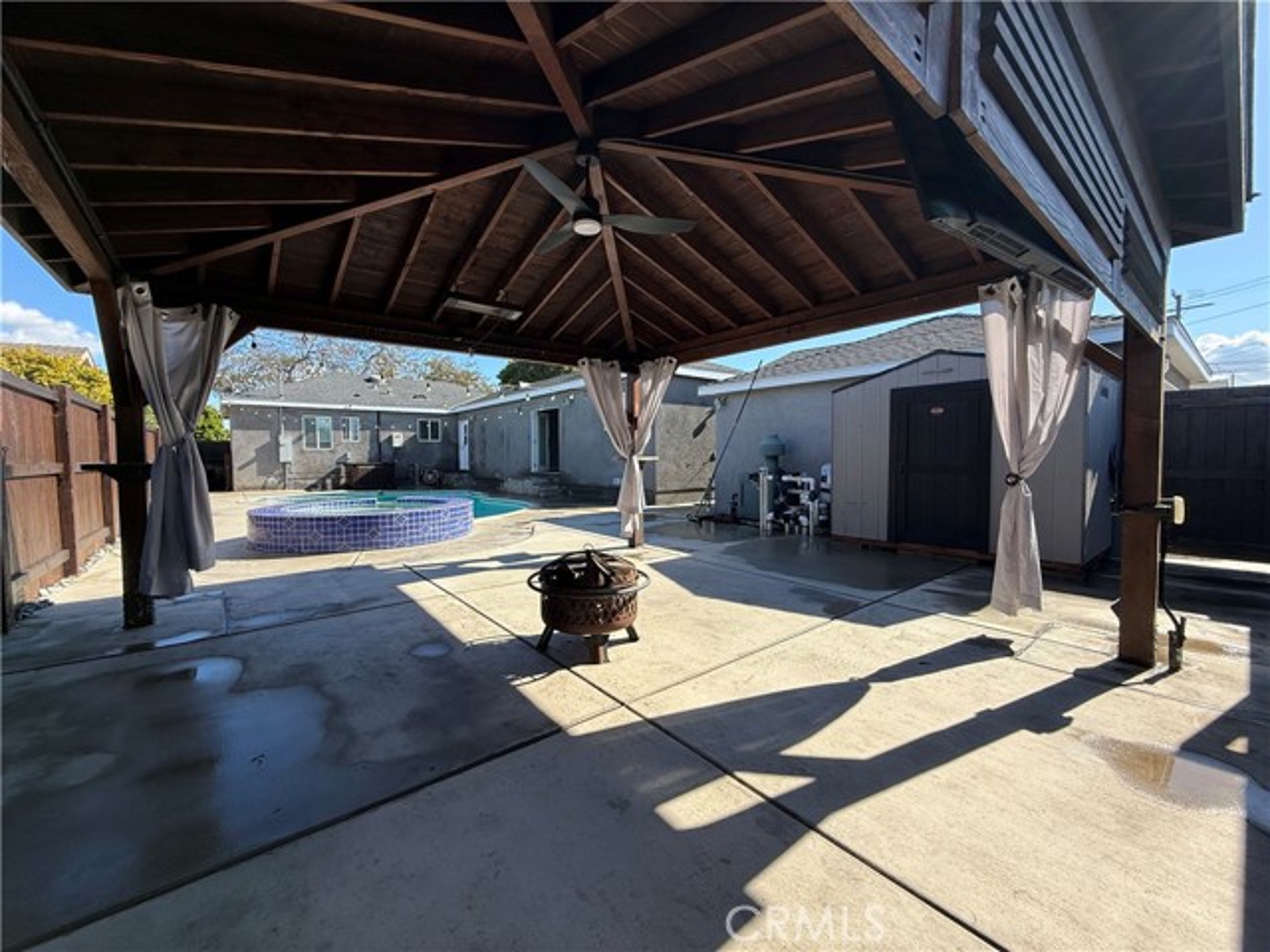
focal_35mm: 14
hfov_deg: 102.1
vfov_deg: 85.7
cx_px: 635
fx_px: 514
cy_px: 476
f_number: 2.2
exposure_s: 1/901
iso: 50
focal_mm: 2.22
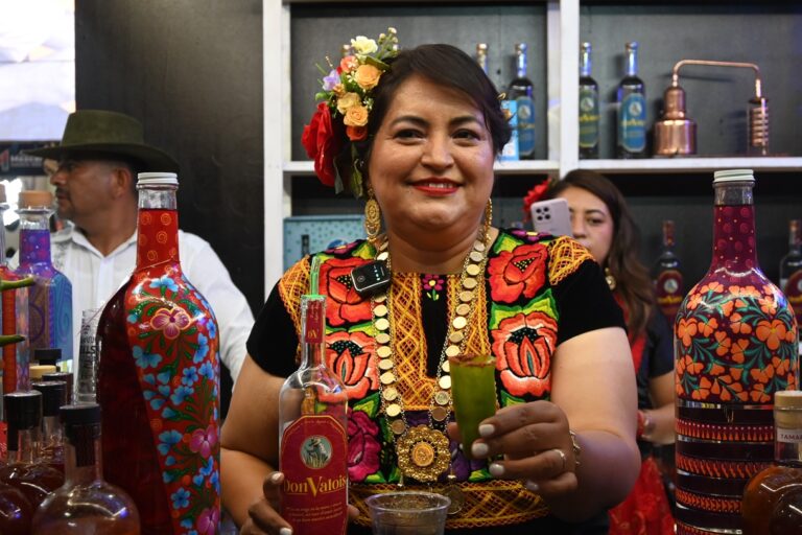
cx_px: 401
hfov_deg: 43.6
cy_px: 268
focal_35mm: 45
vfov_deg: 29.9
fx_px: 1002
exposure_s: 1/50
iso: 1250
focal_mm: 30
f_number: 4.8
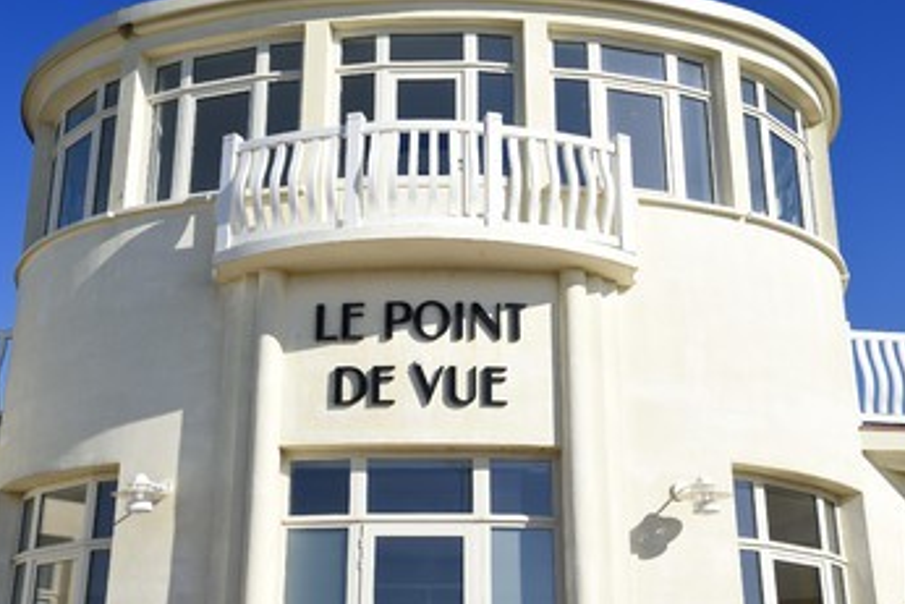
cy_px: 272
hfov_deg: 38.9
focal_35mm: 51
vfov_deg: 26.5
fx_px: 1283
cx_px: 439
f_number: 14
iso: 200
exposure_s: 1/250
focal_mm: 42
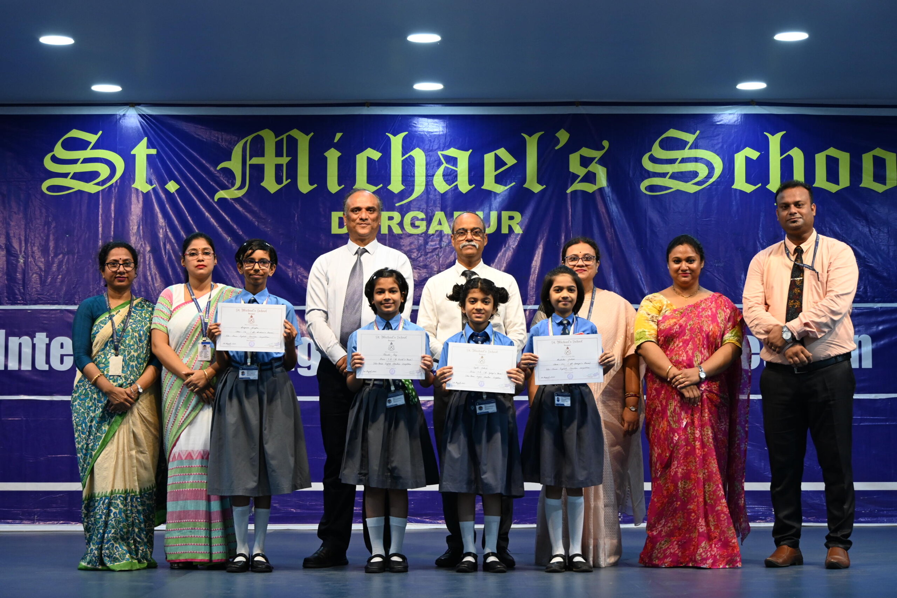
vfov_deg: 20.6
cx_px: 448
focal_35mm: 66
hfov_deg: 30.5
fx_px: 1644
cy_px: 299
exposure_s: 1/125
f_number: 4.5
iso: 900
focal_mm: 44
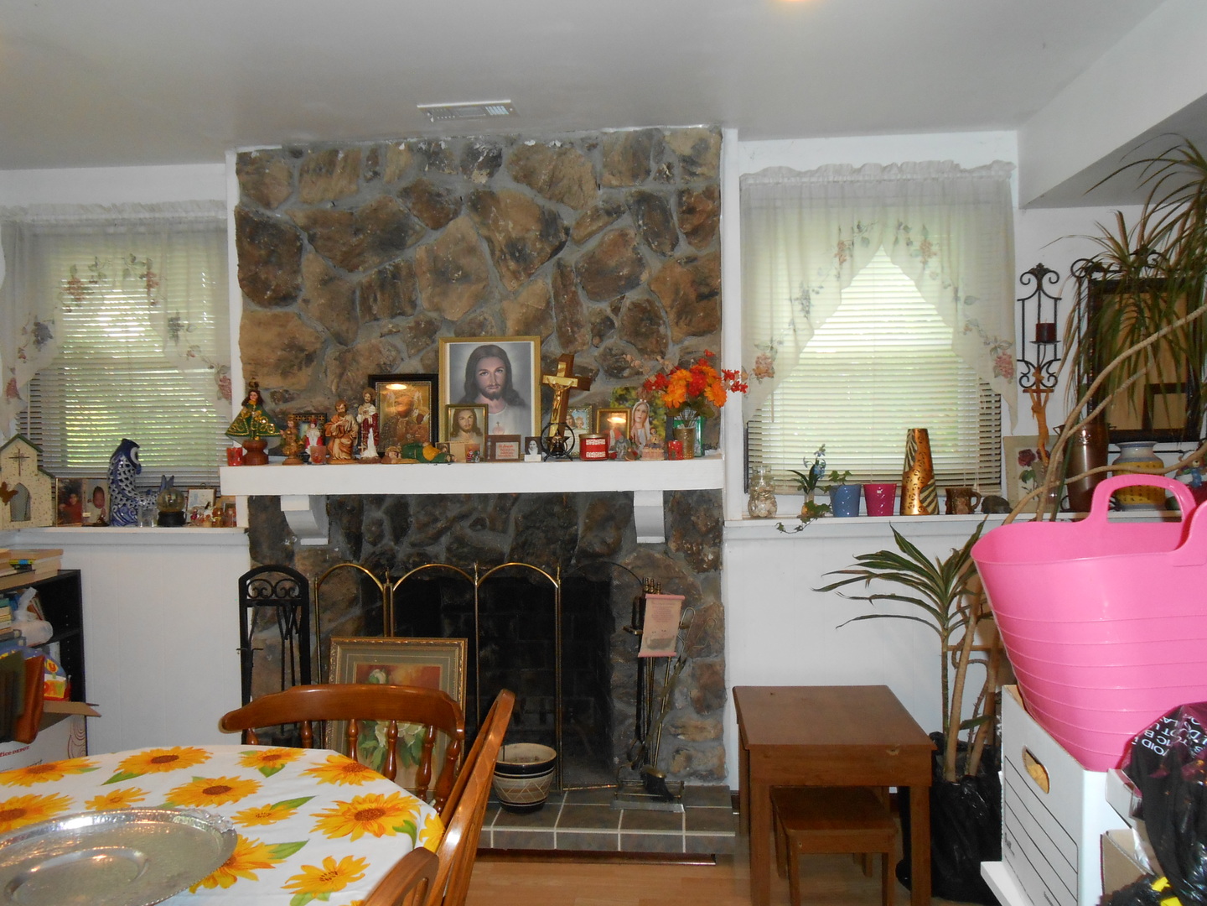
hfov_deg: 67.3
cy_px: 453
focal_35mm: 26
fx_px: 907
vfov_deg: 53.1
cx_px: 604
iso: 320
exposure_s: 1/25
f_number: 3.5
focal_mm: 4.6
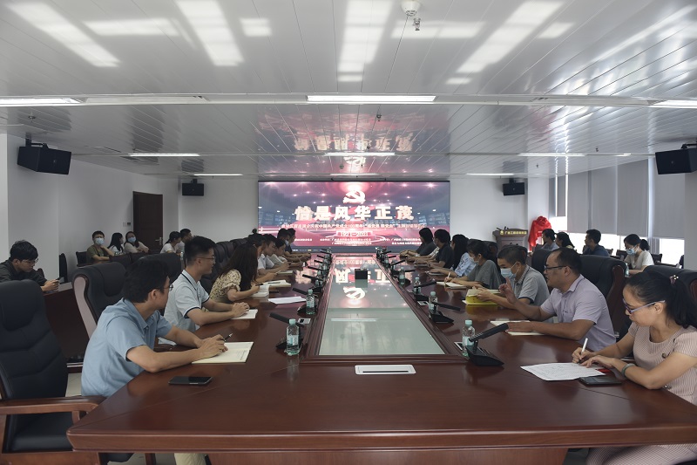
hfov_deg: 73.8
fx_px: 465
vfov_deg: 53.1
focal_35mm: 24
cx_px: 348
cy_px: 232
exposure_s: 1/50
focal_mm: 24
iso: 320
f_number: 3.5
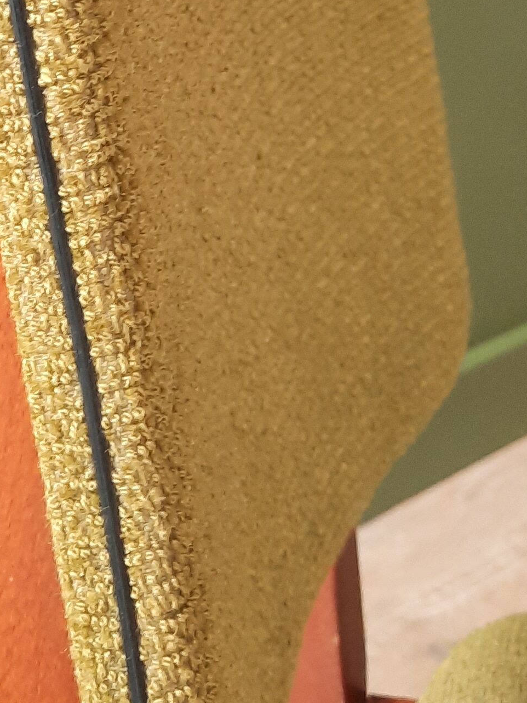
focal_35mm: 78
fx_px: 1583
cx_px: -75
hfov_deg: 18.1
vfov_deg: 24.0
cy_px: 11
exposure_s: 1/50
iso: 250
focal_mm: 4.6
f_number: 2
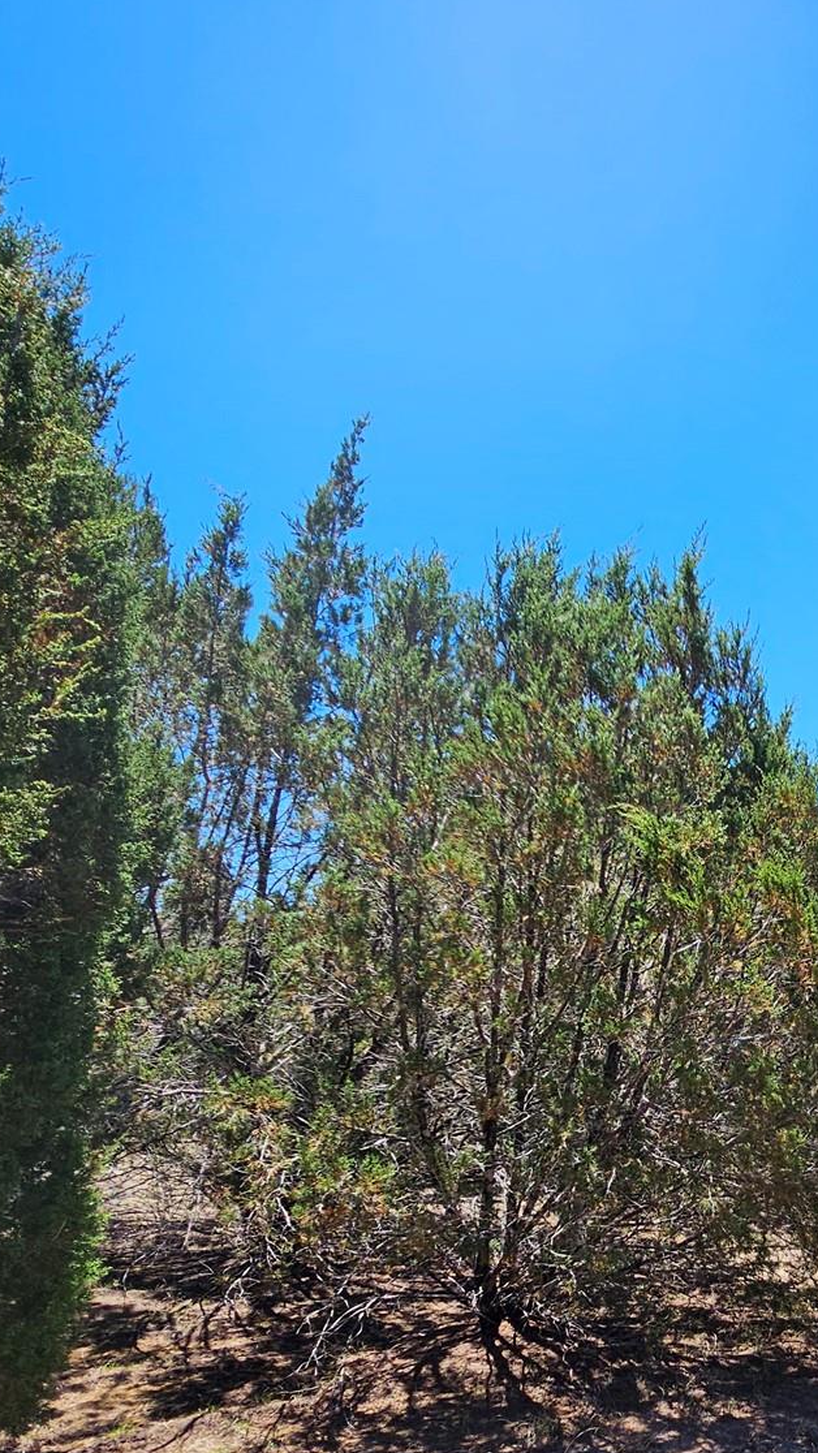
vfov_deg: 69.9
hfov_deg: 40.7
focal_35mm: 26
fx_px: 1002
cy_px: 963
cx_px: 750
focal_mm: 2.2
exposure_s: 1/1262
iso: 50
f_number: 2.2
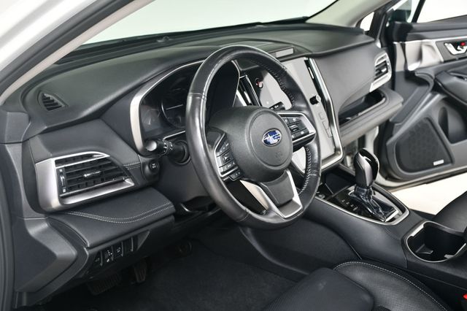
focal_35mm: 51
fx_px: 661
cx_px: 234
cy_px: 156
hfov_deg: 38.9
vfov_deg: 26.5
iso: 100
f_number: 5
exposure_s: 1/160
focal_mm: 34
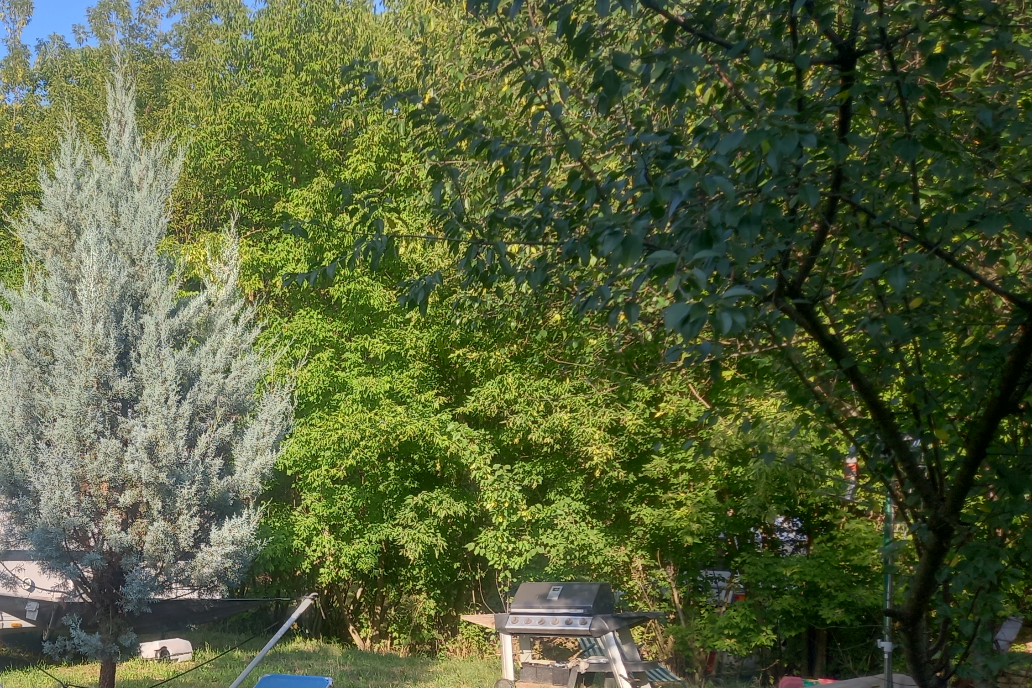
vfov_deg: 28.8
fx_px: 1318
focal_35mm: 46
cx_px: 176
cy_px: 517
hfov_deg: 40.6
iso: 25
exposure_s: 1/184
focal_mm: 4.6
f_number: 2
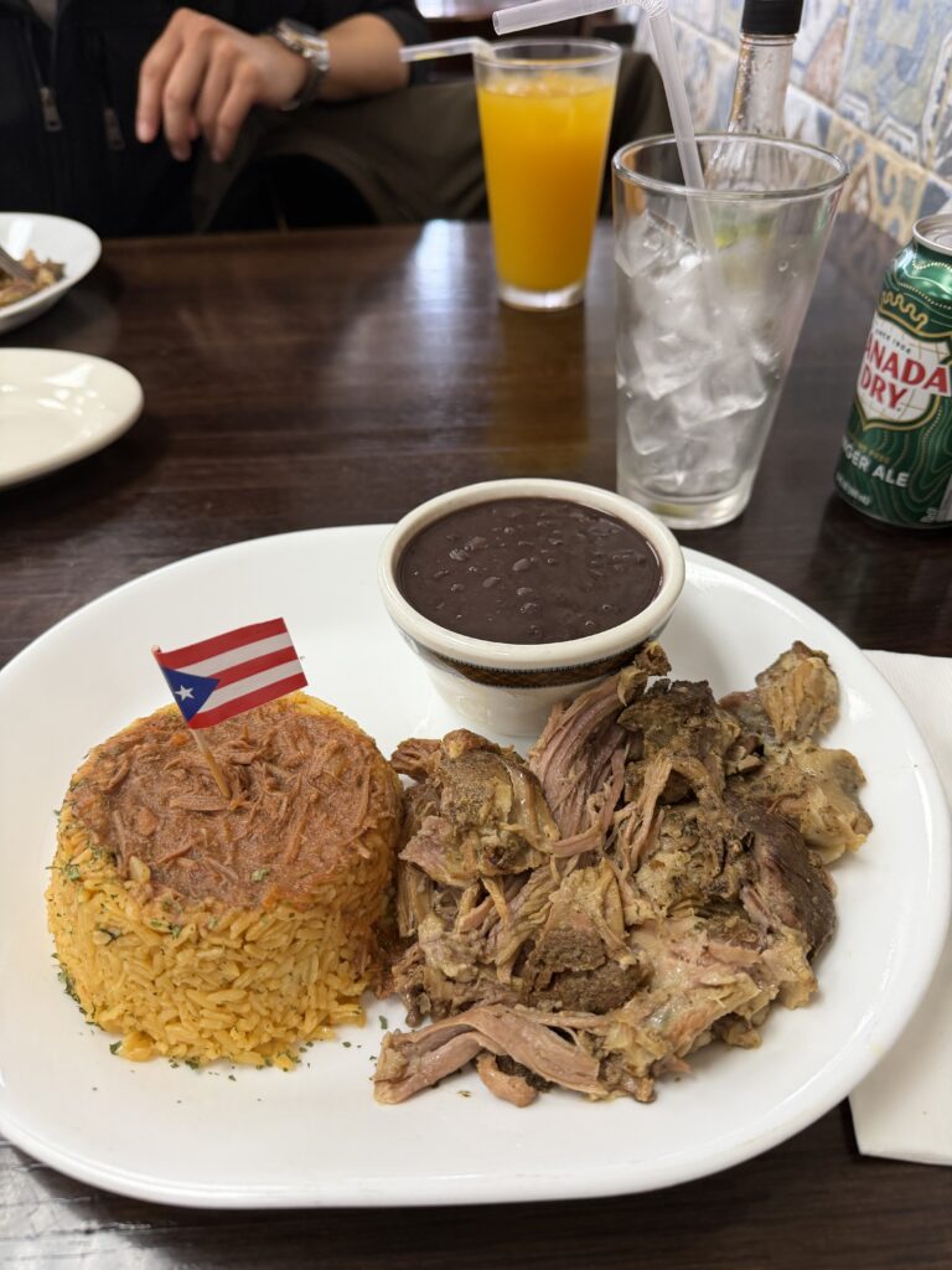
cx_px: 476
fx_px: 880
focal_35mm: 24
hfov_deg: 56.8
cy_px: 635
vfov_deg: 71.6
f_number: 1.78
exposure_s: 1/120
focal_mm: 6.76
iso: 200
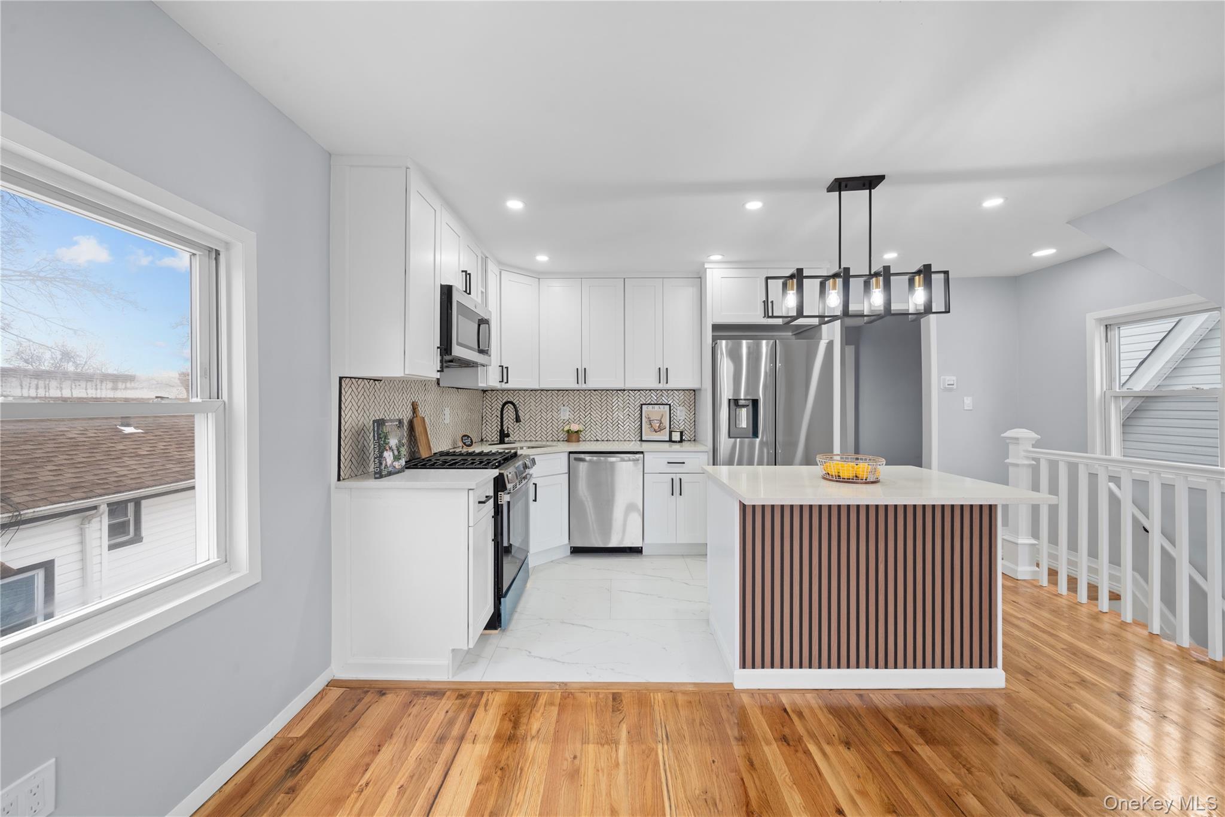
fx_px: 442
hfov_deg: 108.3
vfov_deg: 85.4
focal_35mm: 13
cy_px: 408
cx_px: 612
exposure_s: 1/8
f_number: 8
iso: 250
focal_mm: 13
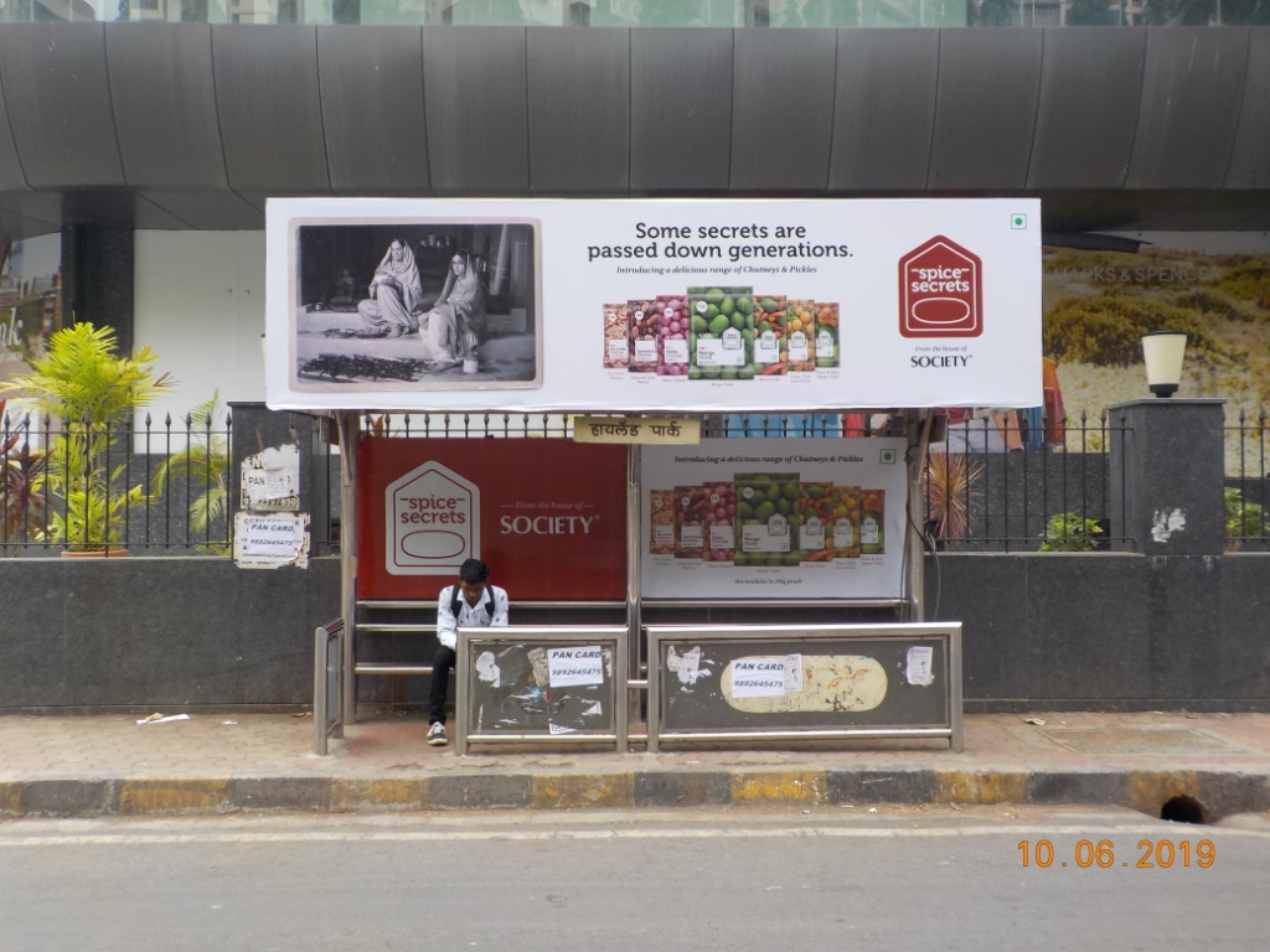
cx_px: 635
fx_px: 1101
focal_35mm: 30
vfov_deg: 46.8
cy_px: 476
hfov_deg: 60.0
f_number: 3.3
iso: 125
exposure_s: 1/160
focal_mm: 4.1
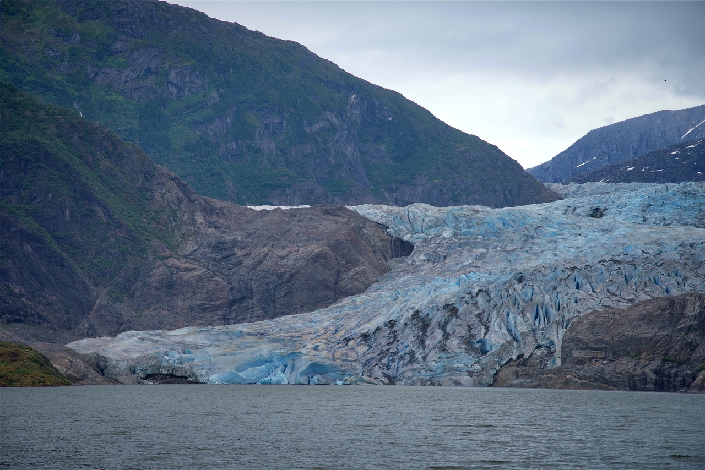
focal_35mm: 120
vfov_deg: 11.4
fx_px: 2350
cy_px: 235
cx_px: 352
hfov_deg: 17.1
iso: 100
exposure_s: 1/250
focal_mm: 120
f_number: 7.1
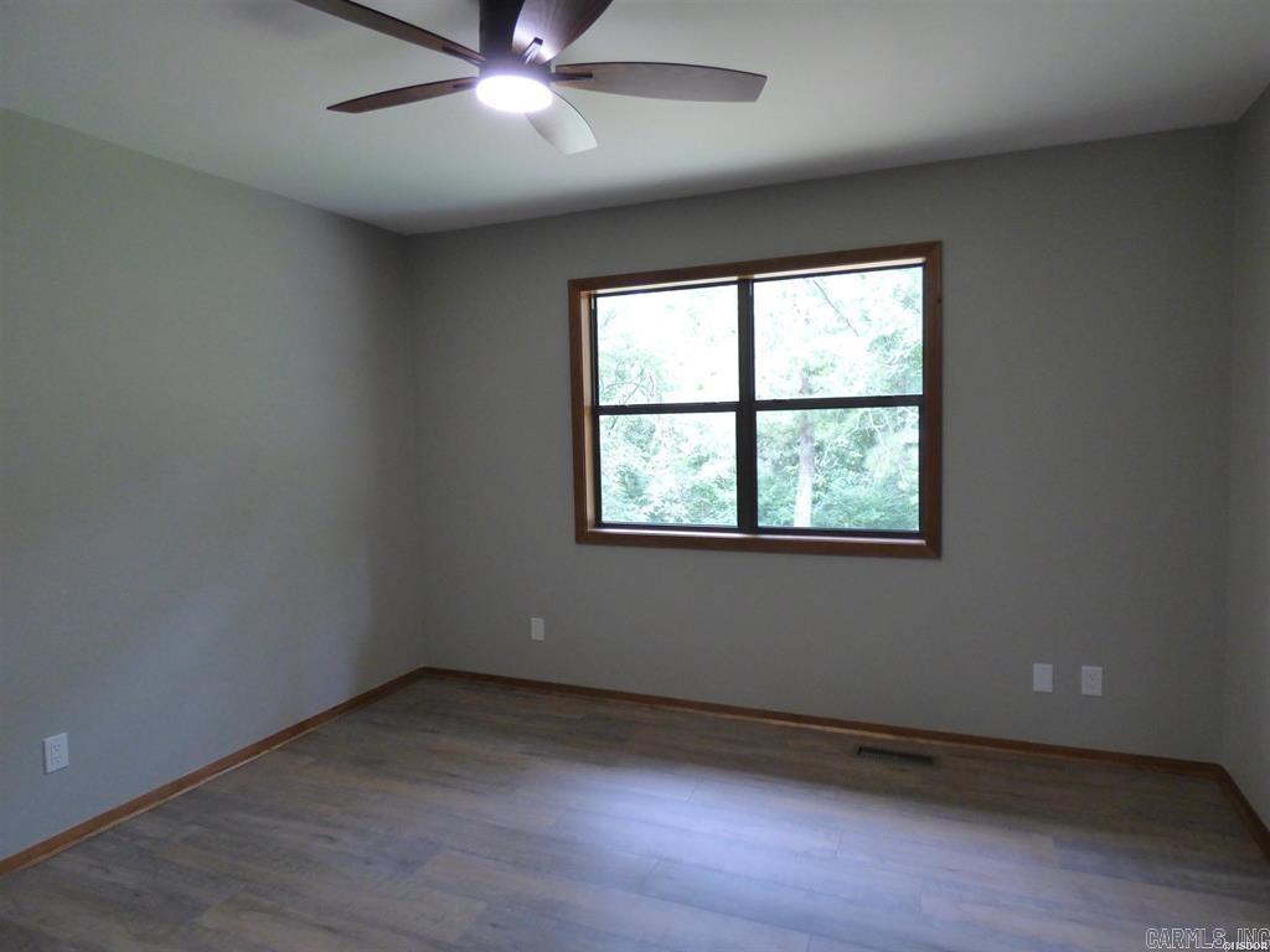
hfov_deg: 81.7
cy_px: 476
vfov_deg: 66.0
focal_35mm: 20
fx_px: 734
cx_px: 635
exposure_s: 1/60
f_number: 2.8
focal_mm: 3.58
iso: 400
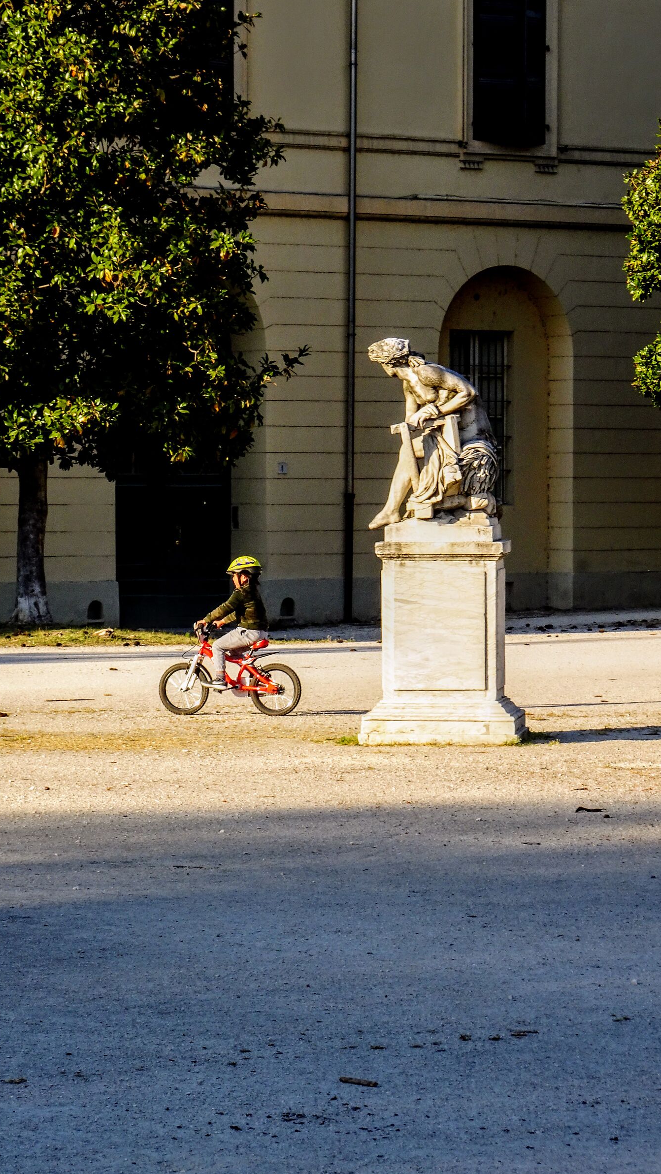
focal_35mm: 148
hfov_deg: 8.2
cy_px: 589
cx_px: 350
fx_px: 4610
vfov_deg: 14.5
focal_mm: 23.11
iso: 80
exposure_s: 1/200
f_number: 5.6
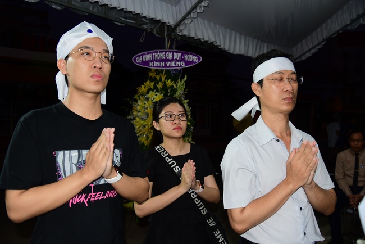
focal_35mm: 30
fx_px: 304
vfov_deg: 43.6
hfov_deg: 61.9
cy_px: 122
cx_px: 182
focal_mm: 30
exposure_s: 1/60
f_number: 4
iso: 320
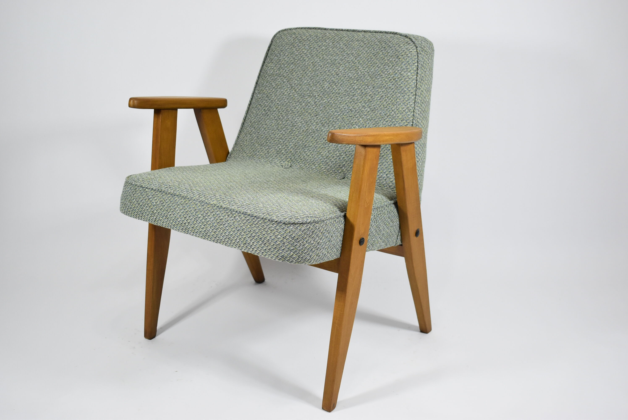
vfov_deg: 30.9
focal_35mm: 44
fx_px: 759
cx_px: 314
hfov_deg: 44.9
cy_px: 210
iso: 1100
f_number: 4.2
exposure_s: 1/125
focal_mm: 29
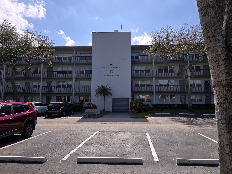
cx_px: 122
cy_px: 82
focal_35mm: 26
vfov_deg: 53.0
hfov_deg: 67.3
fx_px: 174
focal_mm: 6.3
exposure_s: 1/1061
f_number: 1.7
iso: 12
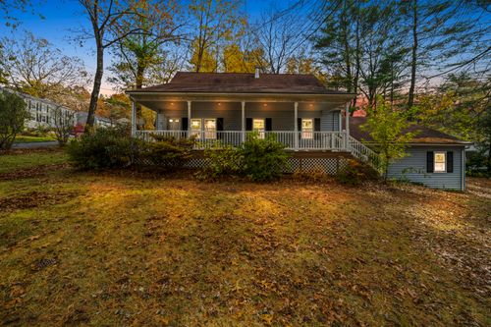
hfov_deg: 112.6
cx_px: 246
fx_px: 164
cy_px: 164
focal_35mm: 12
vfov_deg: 90.0
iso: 320
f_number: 8
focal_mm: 12
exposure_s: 1/250
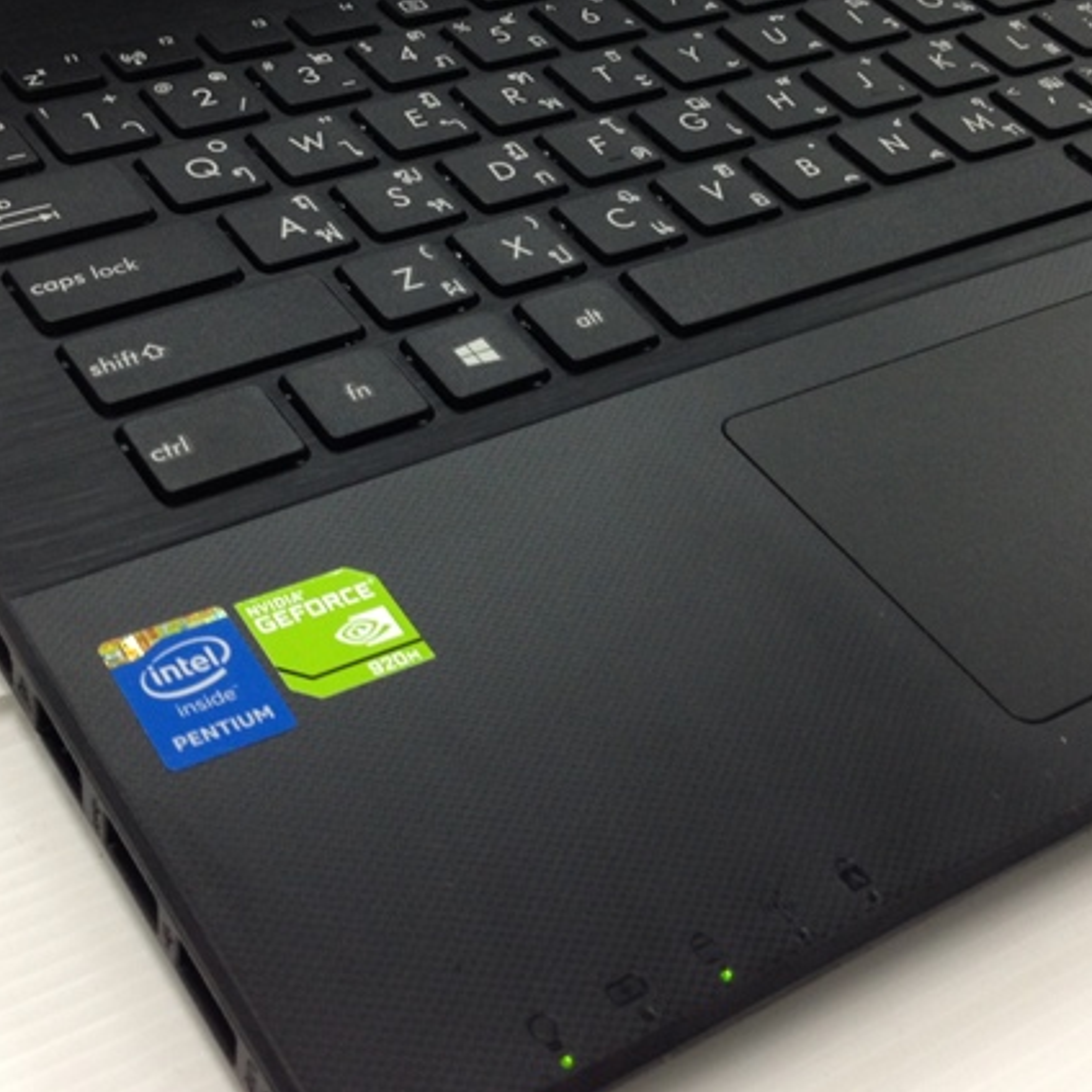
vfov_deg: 31.0
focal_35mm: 55
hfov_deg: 31.1
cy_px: 469
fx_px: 1963
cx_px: 528
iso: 80
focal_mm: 4.12
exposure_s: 1/20
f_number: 2.4
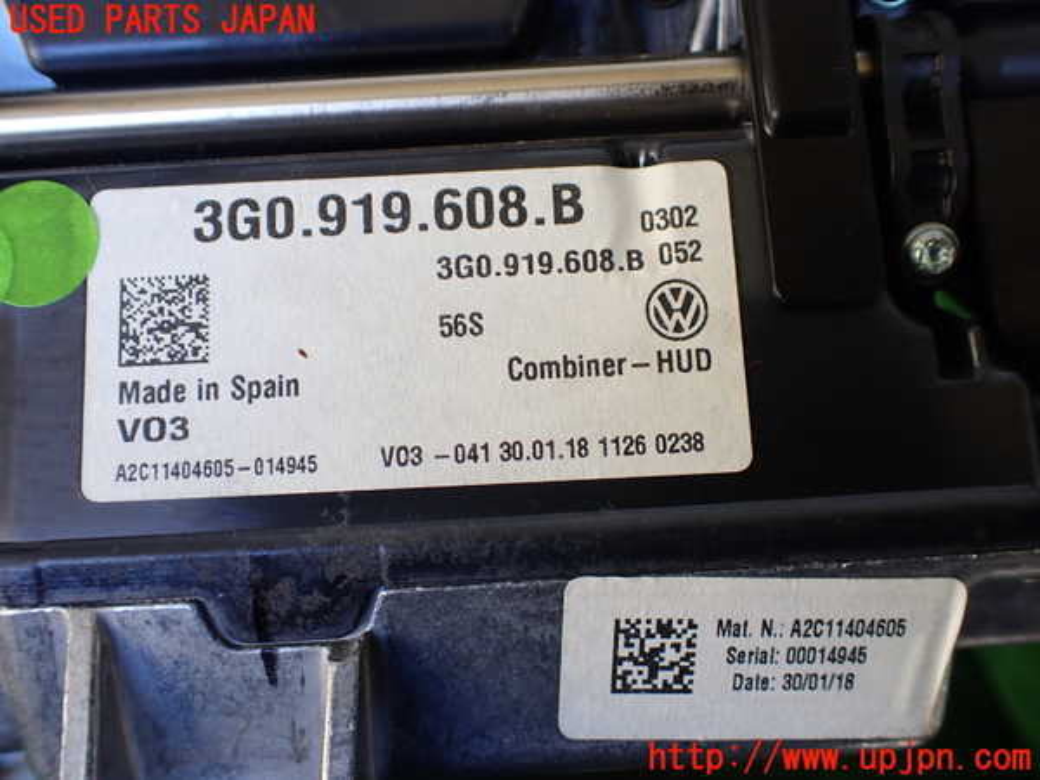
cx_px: 520
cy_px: 390
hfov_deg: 60.0
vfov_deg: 46.8
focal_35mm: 30
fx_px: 901
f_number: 2.3
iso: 200
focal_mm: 5.4
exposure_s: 1/125
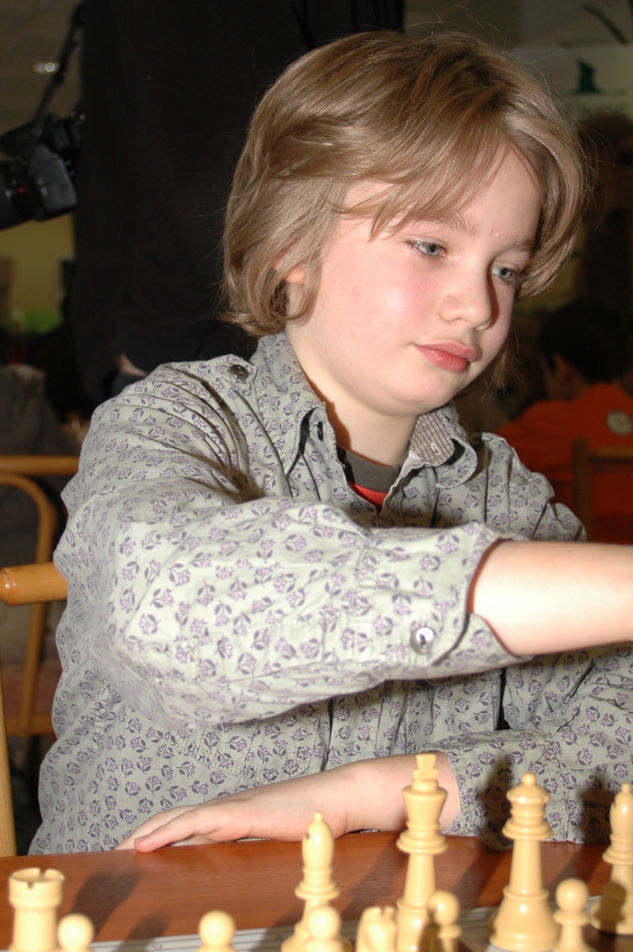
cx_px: 318
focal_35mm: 62
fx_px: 1638
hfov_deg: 21.9
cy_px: 410
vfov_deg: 32.4
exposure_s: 1/60
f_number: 4.8
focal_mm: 34
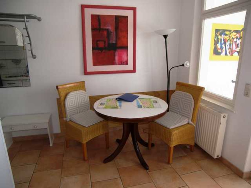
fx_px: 174
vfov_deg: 56.8
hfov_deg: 71.6
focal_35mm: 24
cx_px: 126
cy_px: 94
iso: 100
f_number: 2.8
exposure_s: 1/30
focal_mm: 5
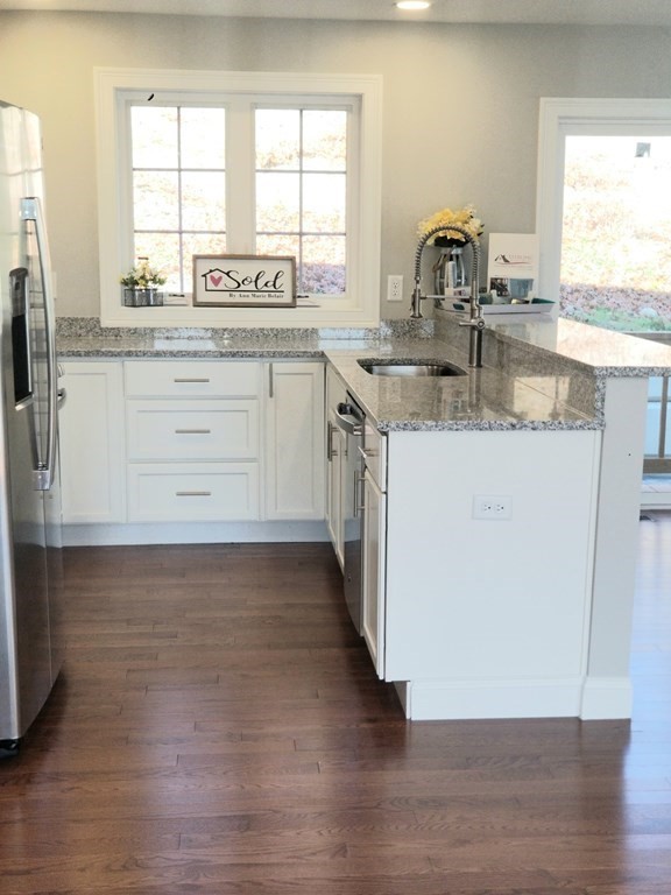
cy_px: 448
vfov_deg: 36.8
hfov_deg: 28.0
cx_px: 336
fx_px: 1344
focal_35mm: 52
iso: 40
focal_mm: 6
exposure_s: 1/60
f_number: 2.4
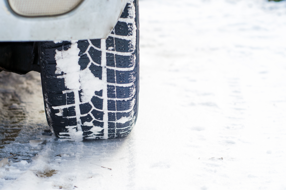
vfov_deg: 18.1
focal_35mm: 75
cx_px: 143
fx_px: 595
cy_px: 95
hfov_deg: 27.0
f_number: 3.5
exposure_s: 1/200
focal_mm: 50
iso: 200
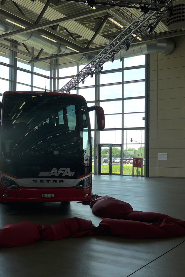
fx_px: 339
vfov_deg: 44.5
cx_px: 62
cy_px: 141
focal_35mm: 44
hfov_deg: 30.3
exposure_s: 1/500
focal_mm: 6
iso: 125
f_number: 2.8
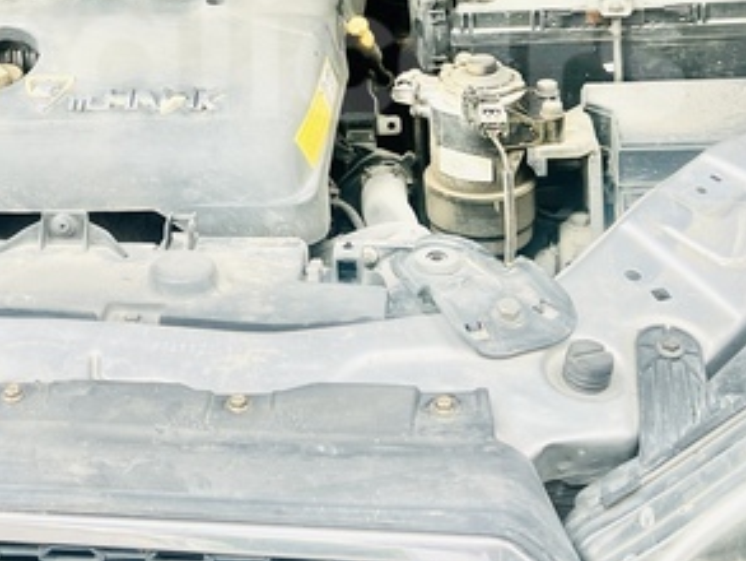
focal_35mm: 71
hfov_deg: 26.5
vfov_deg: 20.3
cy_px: 59
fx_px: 1531
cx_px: 79
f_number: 1.5
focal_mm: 5.7
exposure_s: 1/122
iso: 32
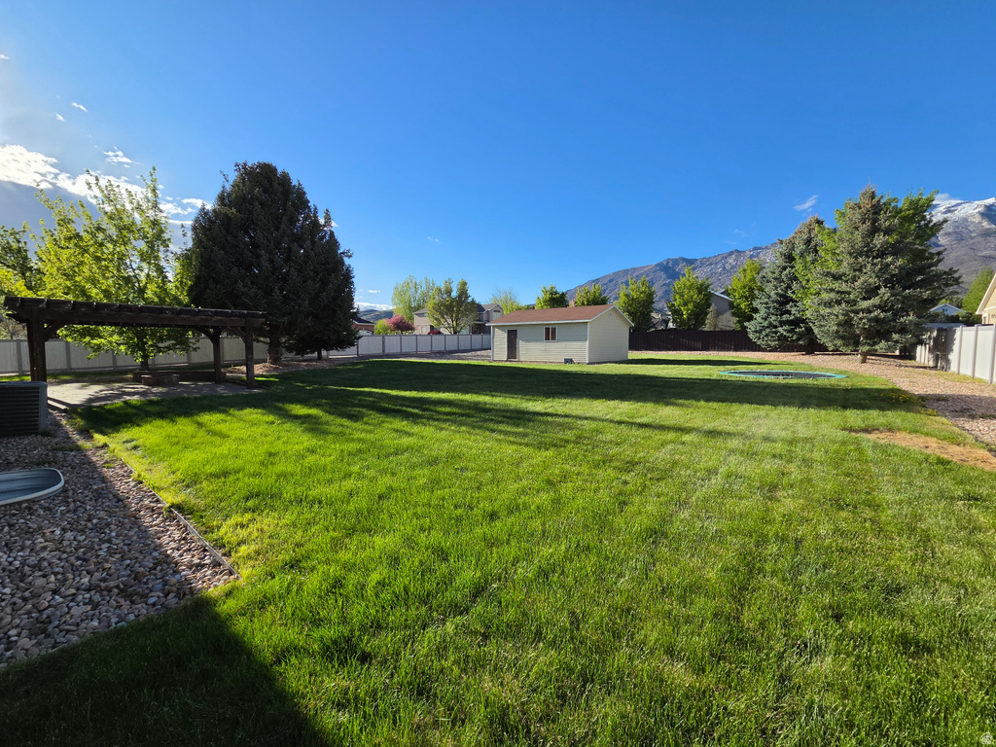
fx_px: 374
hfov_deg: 106.2
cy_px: 374
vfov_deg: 89.9
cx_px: 498
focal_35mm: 13
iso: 100
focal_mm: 2.2
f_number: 2.2
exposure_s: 1/3050
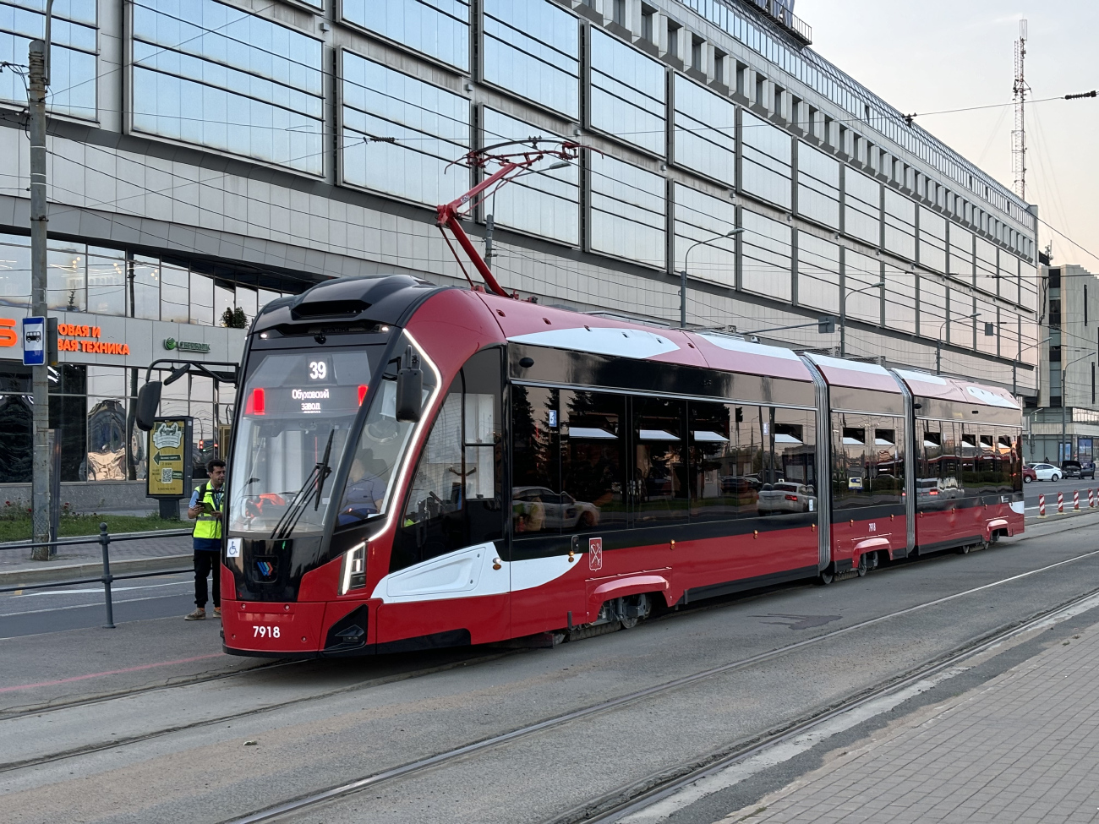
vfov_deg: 28.0
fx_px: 1651
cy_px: 412
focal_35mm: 52
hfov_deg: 36.8
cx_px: 550
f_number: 1.6
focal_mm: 5.96
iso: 50
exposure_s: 1/111
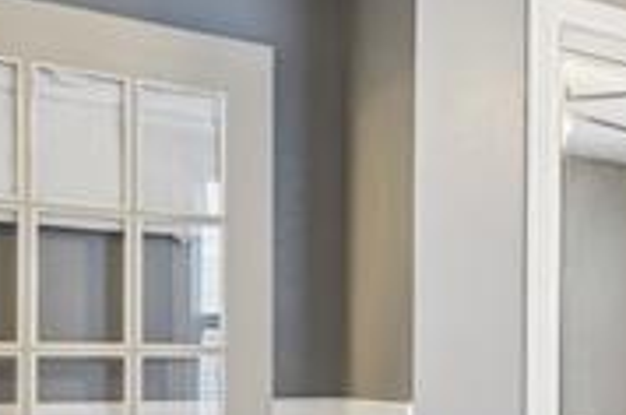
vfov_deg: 24.3
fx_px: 937
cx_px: 960
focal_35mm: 54
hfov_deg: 26.1
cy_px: 369
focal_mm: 10
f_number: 8
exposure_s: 1/2.5
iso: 800
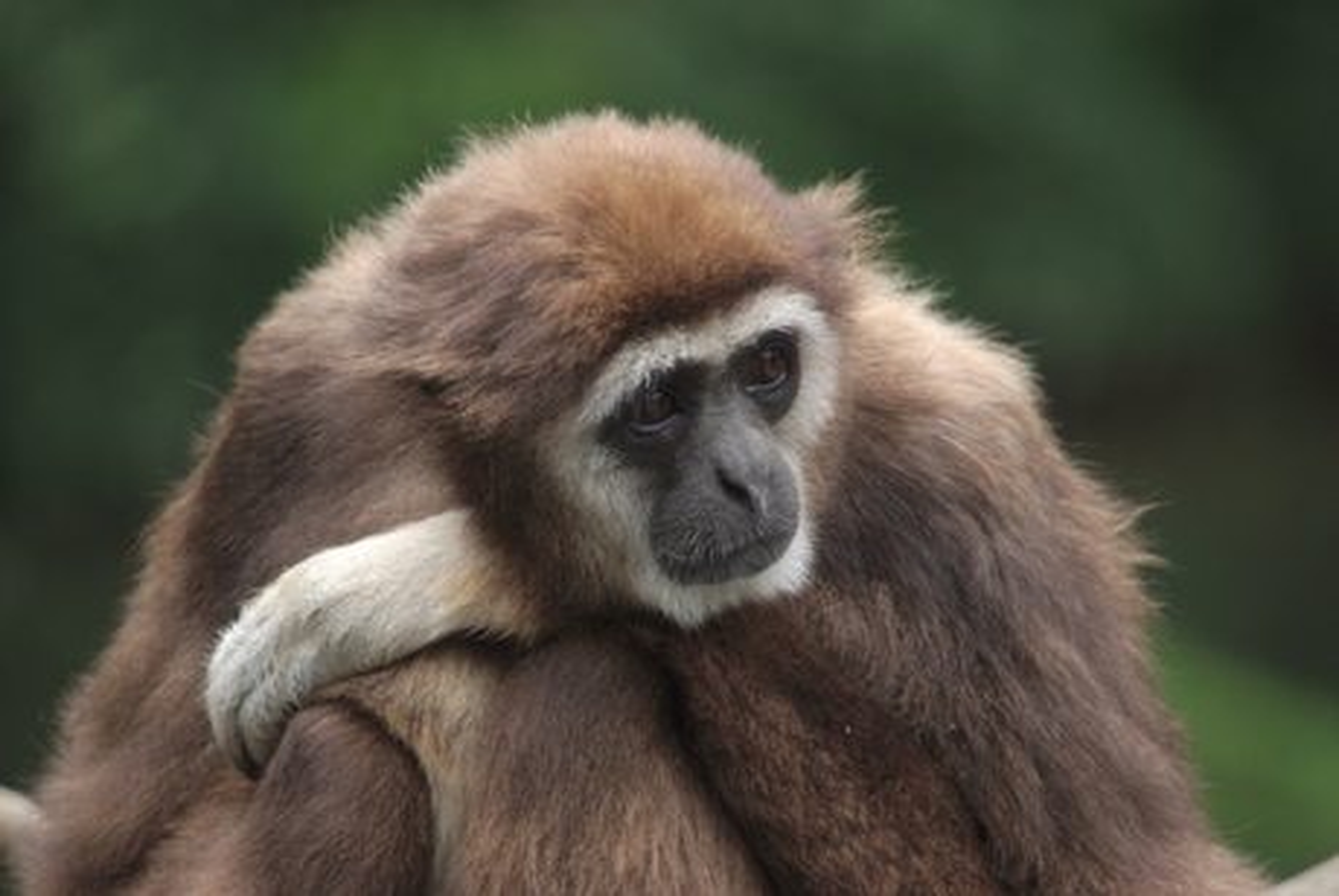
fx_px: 27931
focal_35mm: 750
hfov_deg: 2.7
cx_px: 670
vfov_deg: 1.8
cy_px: 448
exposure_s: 1/80
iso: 250
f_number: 6.3
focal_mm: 500
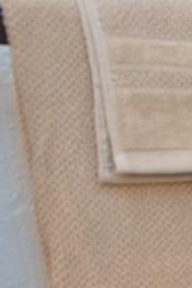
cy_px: 358
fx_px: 1008
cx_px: 897
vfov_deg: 15.6
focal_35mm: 126
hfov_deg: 6.7
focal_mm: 12
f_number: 4
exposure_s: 1/60
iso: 400
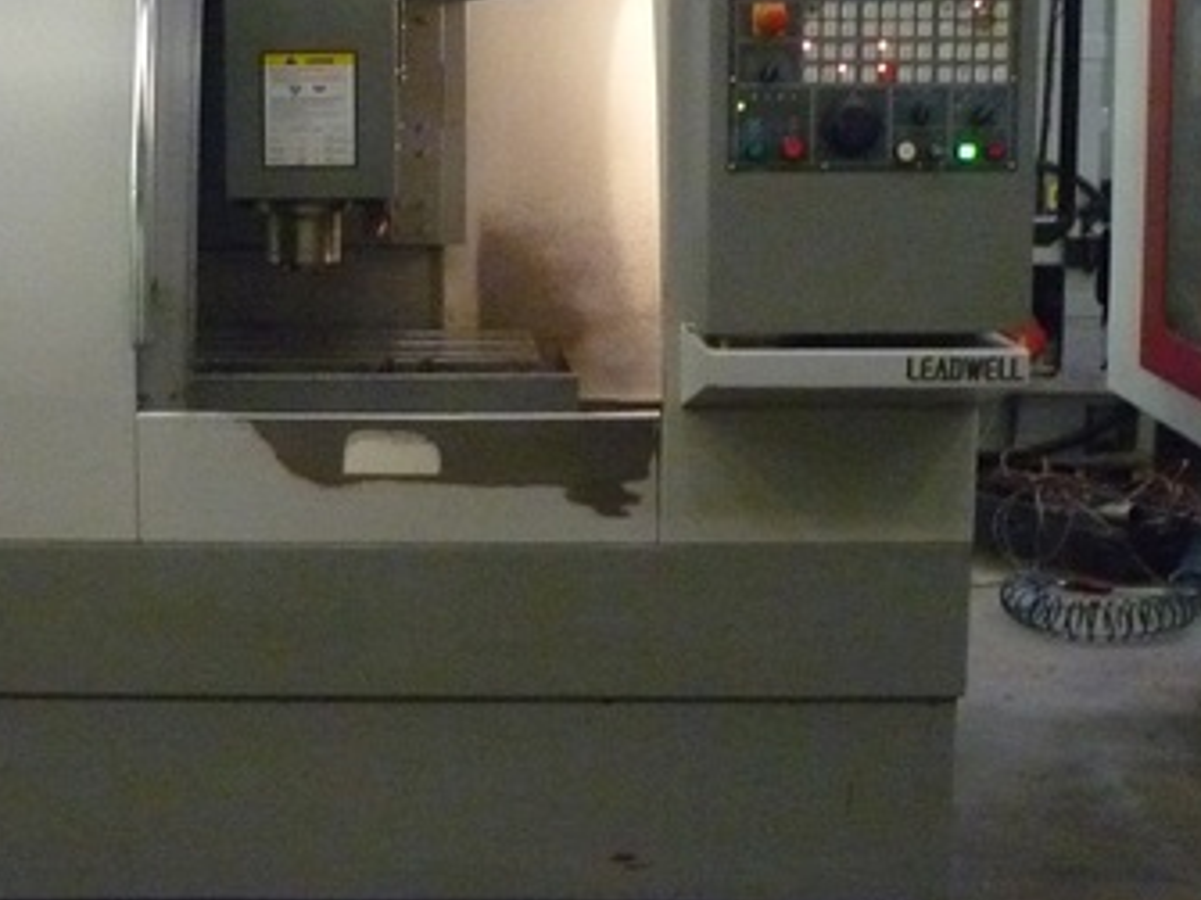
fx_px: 2185
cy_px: 280
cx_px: 333
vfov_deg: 23.1
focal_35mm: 63
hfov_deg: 30.3
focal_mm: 5.5
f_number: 2.8
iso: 800
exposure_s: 1/20
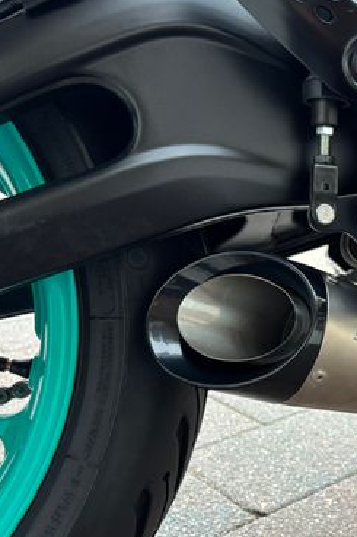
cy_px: 320
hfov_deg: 25.8
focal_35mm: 47
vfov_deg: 41.8
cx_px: 423
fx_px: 700
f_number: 1.6
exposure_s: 1/60
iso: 200
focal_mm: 5.96
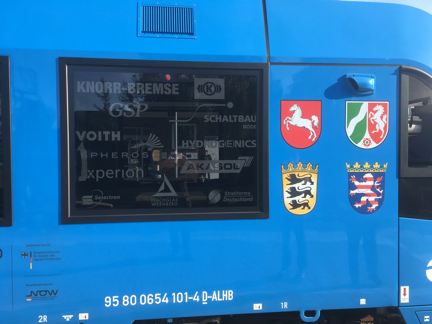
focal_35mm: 29
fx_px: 362
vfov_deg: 48.2
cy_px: 162
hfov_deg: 61.7
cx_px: 216
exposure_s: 1/455
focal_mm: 4.15
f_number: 2.2
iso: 25
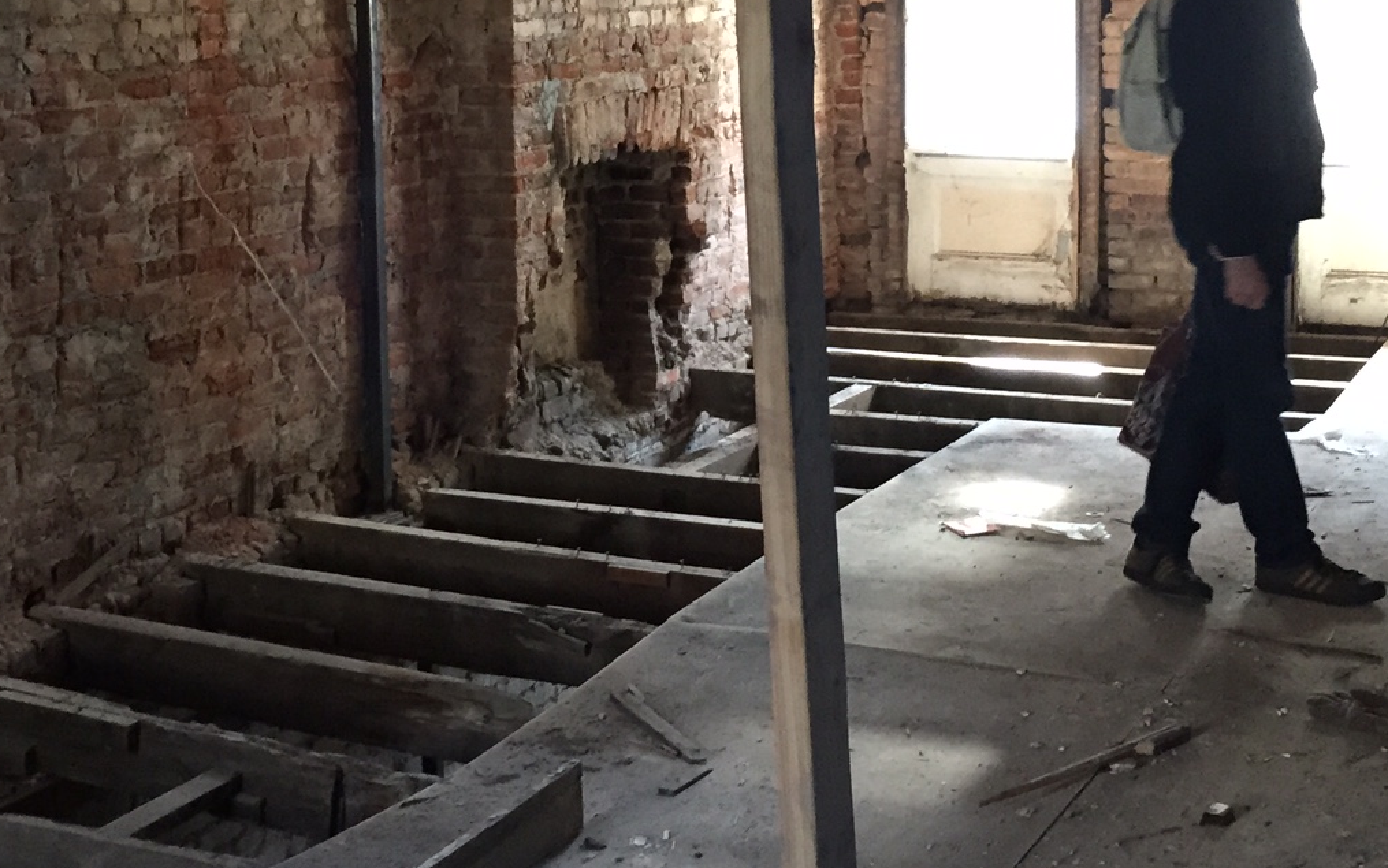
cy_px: 156
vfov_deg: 20.7
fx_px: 2346
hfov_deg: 33.0
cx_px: 726
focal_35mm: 62
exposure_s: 1/20
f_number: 2.2
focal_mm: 4.15
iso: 250
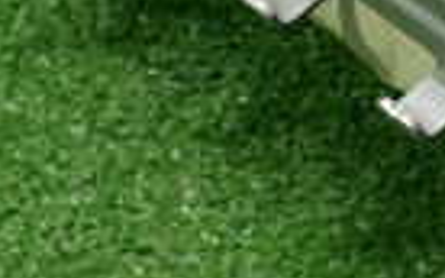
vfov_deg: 9.1
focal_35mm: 138
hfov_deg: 14.5
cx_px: 574
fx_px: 1672
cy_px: -184
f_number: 2.3
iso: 320
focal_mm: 5.4
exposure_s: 1/30
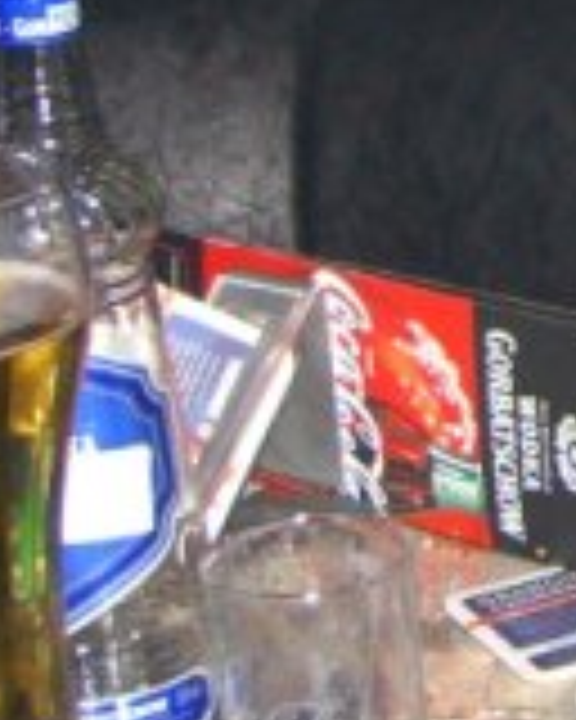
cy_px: -252
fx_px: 2962
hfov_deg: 10.1
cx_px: 1238
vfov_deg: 13.3
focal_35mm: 139
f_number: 2.8
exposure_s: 1/60
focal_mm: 7.9
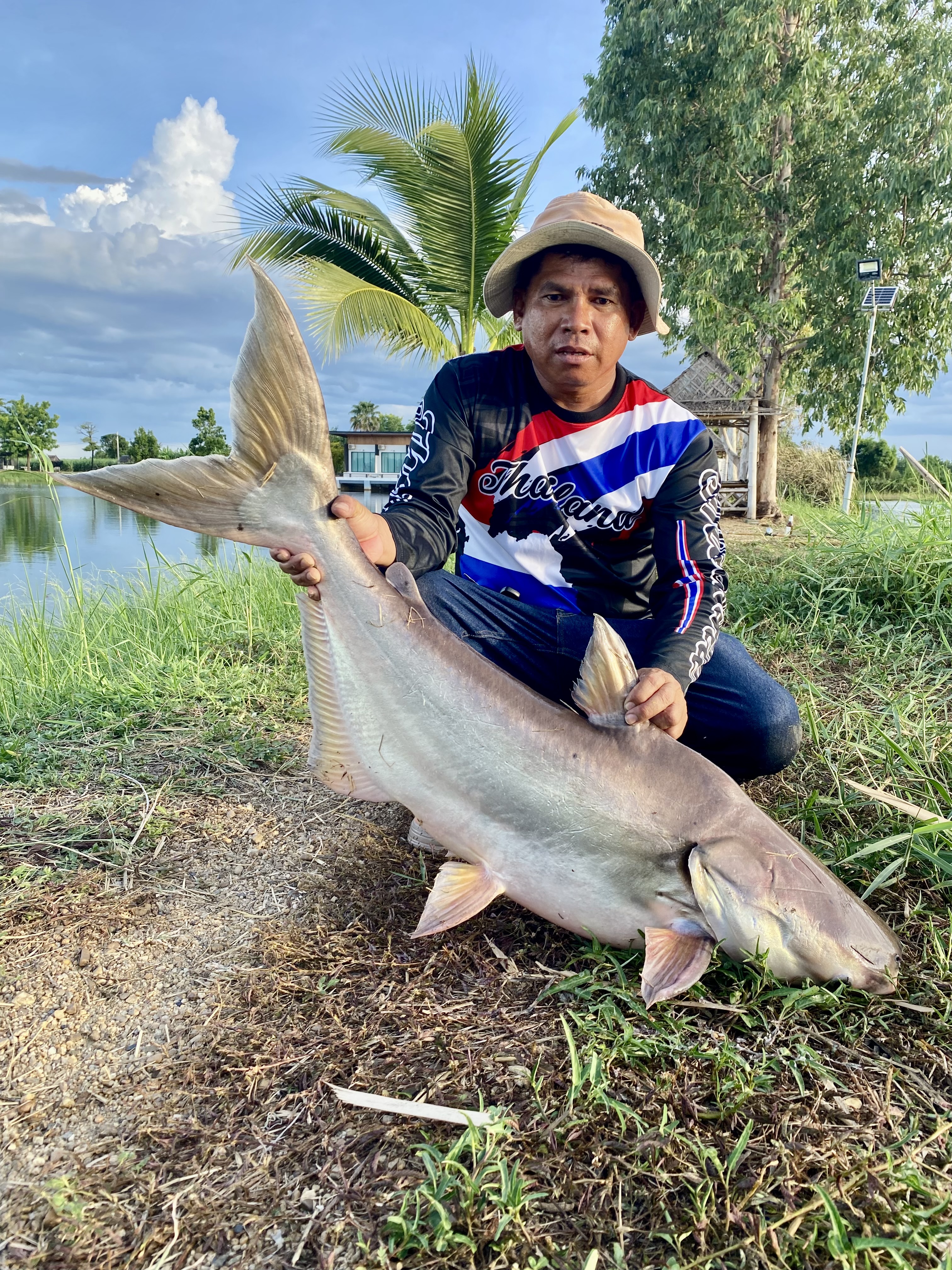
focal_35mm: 26
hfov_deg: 53.1
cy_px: 635
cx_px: 476
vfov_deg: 67.3
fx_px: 953
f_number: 1.8
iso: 32
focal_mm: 4.25
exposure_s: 1/259
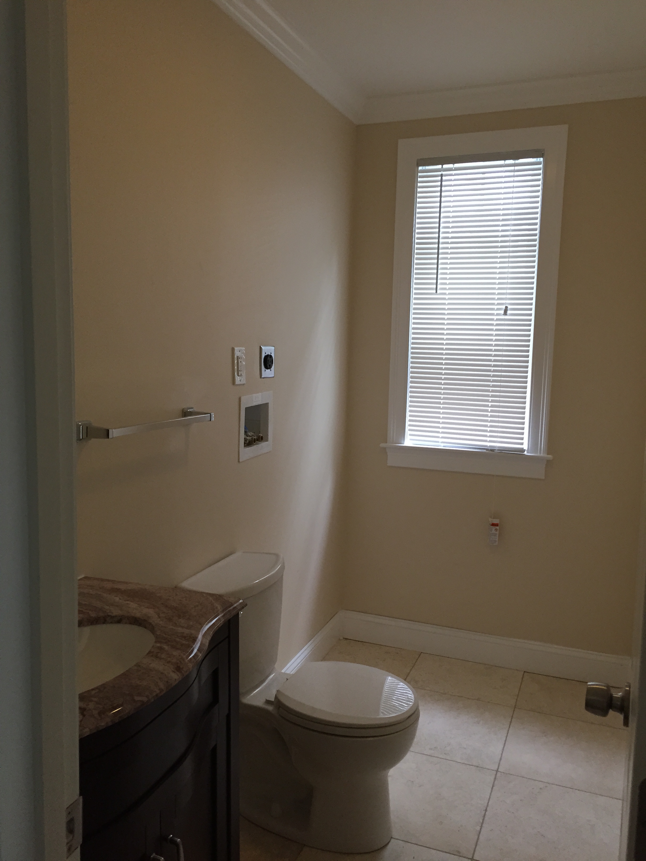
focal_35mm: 29
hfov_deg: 48.2
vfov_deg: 61.7
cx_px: 323
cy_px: 430
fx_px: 722
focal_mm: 4.15
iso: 50
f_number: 2.2
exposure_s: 1/30
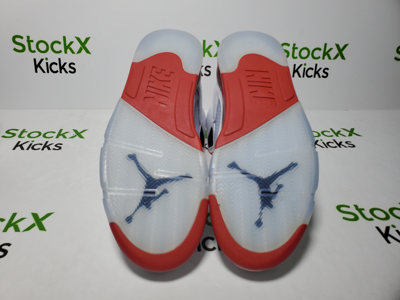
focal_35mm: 26
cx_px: 200
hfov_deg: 67.3
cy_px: 150
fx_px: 300
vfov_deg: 53.1
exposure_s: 1/294
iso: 50
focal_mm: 4.3
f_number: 2.4
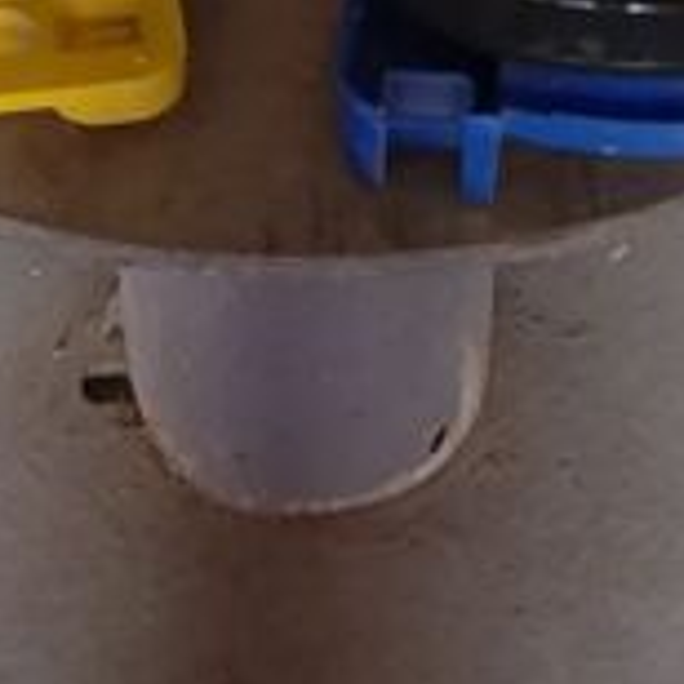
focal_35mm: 95
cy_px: 56
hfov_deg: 18.3
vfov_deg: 18.0
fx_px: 2124
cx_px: 302
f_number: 1.8
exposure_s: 1/20
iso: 881
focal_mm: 3.96
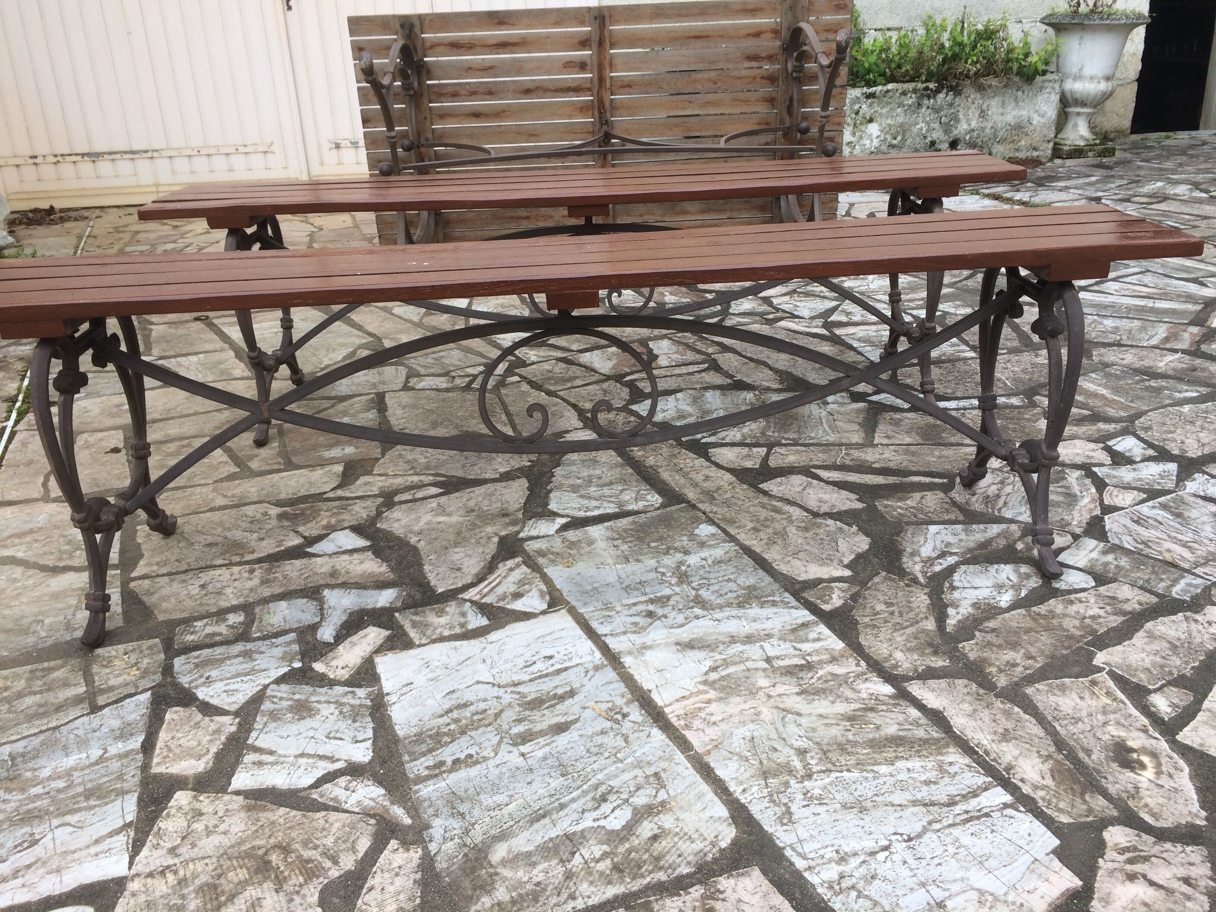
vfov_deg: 48.2
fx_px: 1019
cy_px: 456
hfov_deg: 61.7
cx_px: 608
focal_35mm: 29
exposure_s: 1/134
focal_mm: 4.15
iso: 32
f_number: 2.2
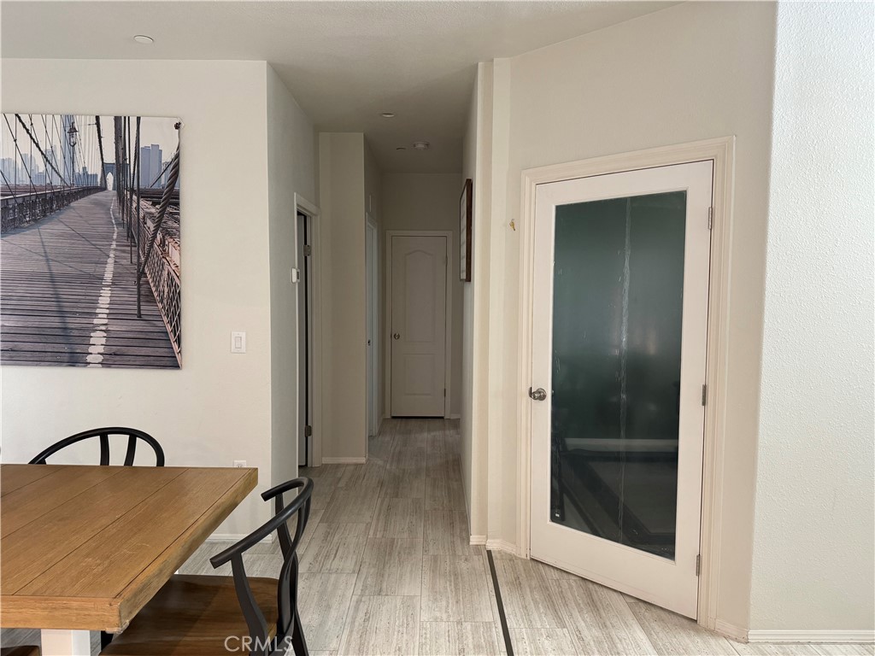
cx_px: 438
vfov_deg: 56.8
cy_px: 328
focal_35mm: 24
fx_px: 607
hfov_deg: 71.6
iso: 250
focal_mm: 6.76
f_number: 1.78
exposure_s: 1/60
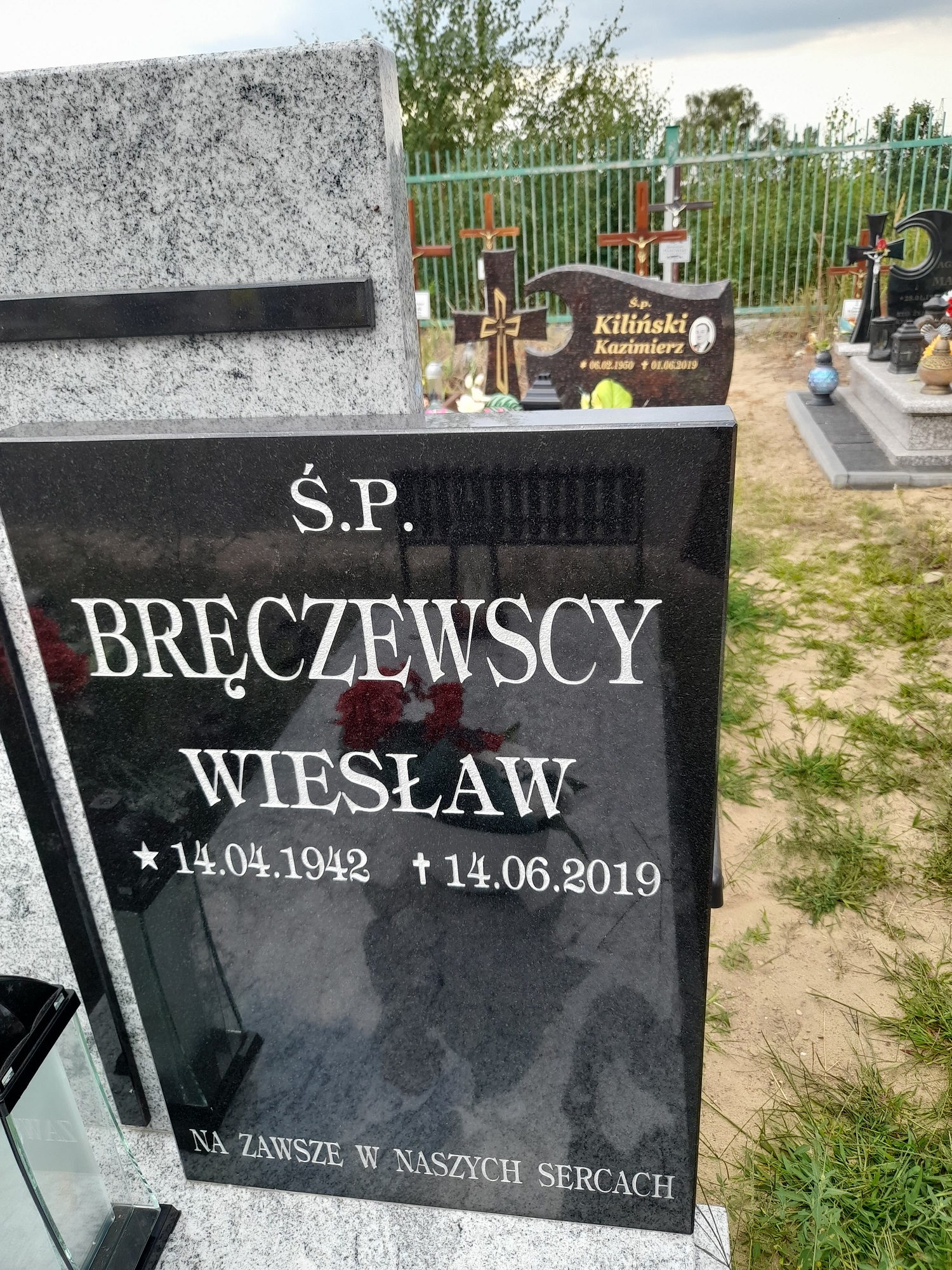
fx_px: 917
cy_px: 635
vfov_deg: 69.4
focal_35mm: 25
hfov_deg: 54.9
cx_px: 476
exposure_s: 1/50
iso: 20
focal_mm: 4.6
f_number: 2
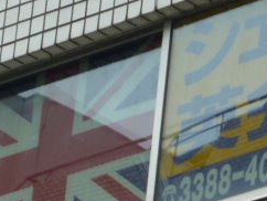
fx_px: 5667
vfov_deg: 2.0
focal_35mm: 734
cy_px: 117
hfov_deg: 2.7
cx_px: 131
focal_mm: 45.7
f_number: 4.8
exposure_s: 1/160
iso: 80
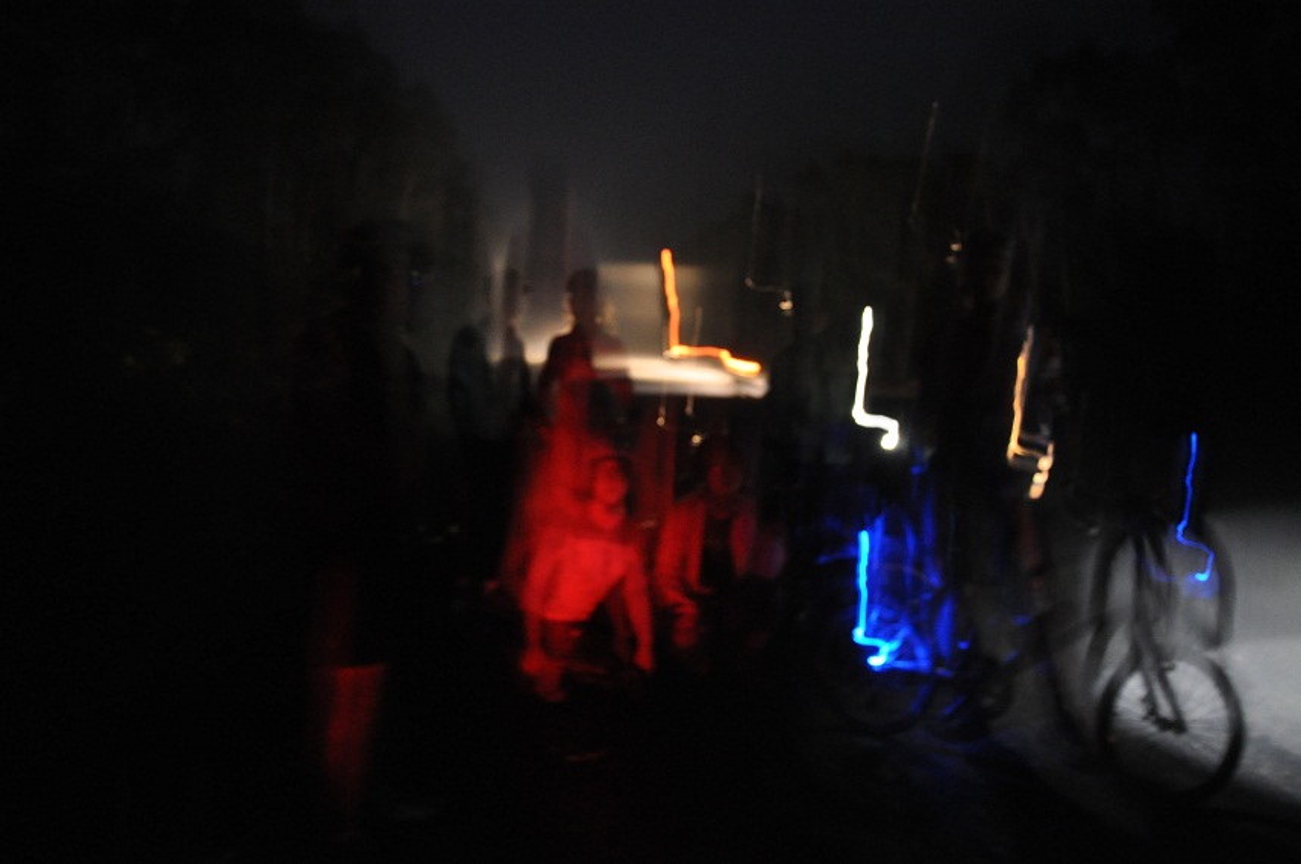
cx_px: 650
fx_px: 975
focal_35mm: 27
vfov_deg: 47.8
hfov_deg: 67.4
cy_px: 432
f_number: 3.5
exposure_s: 1.5
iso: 1600
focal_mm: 18
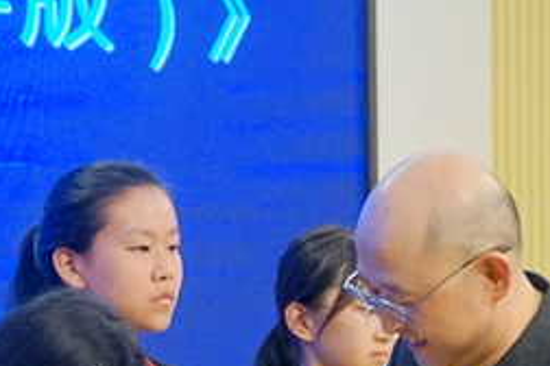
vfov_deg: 6.8
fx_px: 3055
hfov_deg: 10.3
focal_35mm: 200
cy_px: 404
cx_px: 131
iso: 2000
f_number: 5.6
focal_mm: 63
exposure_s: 1/160
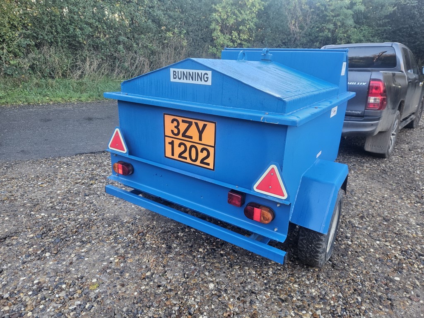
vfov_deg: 58.9
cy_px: 159
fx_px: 282
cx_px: 212
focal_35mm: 23
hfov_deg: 73.9
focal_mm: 5.4
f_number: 1.8
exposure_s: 1/180
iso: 125
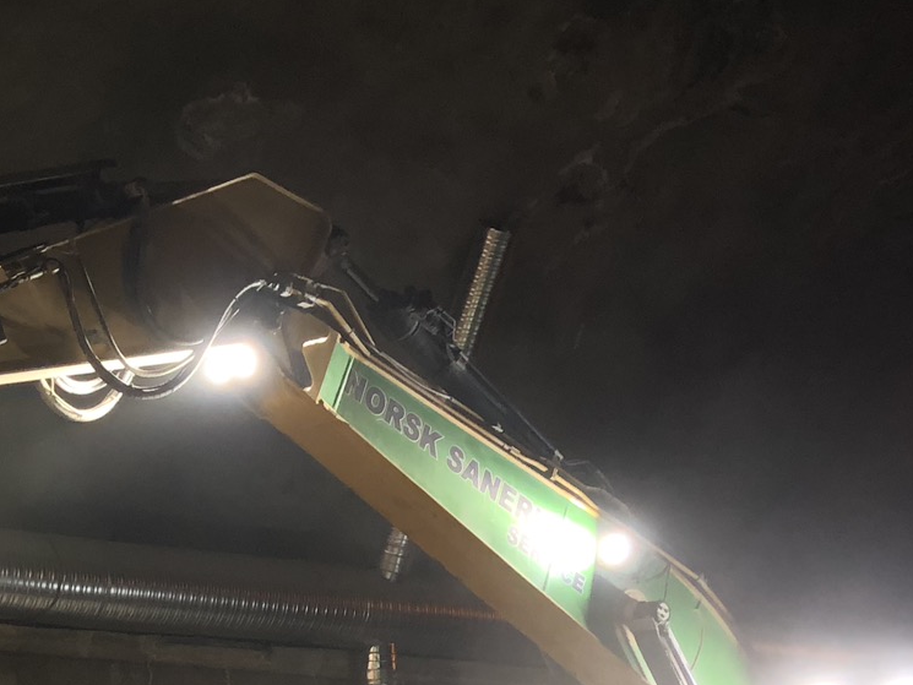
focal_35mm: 77
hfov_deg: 24.3
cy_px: 649
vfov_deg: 18.7
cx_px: 17
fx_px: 2031
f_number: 1.8
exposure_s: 1/33
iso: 400
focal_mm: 3.99
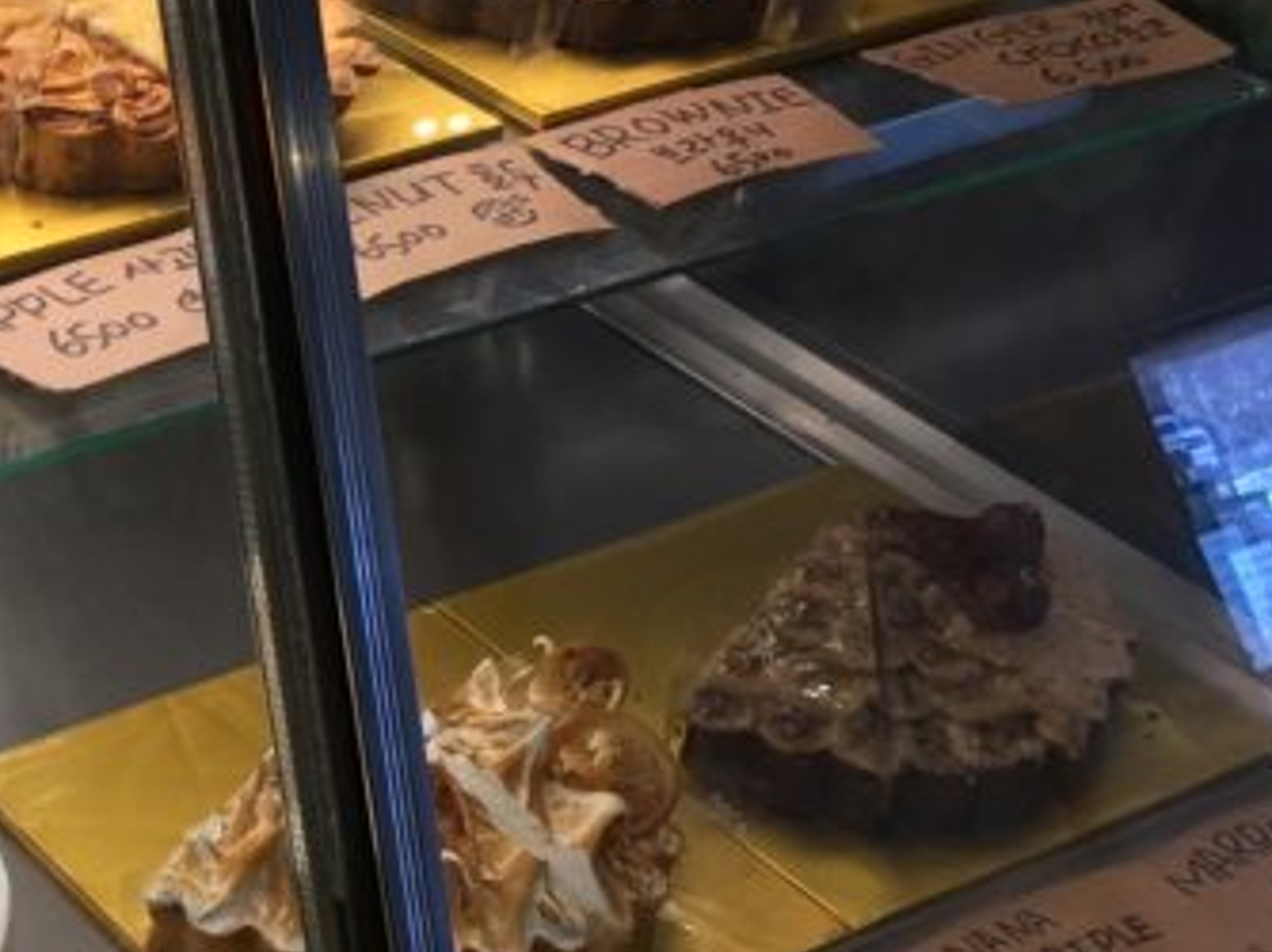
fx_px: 3268
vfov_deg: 16.5
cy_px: 343
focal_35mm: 89
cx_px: -259
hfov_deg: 20.6
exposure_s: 1/60
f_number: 2.2
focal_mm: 4.15
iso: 40
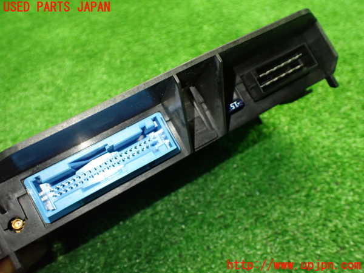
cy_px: 136
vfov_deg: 46.8
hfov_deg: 60.0
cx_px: 182
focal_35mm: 30
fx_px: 315
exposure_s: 1/100
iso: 800
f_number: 2.3
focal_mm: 5.4
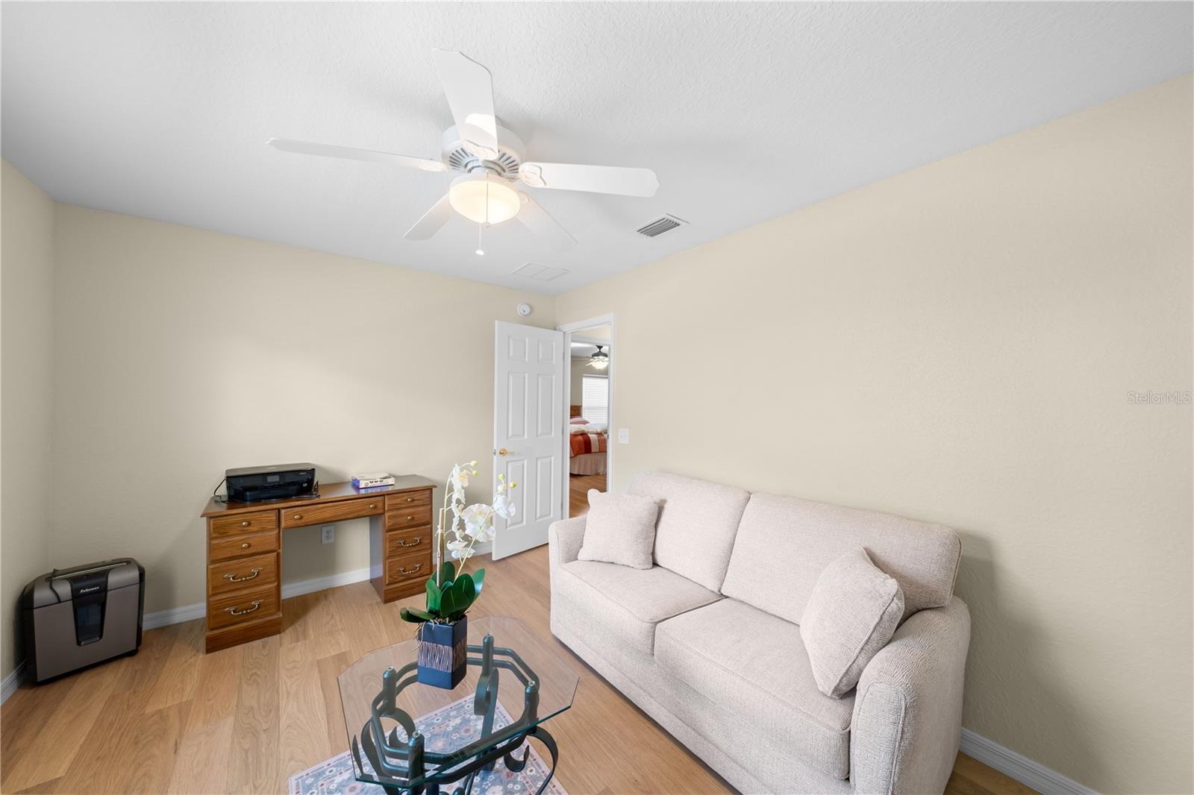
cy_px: 398
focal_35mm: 12
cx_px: 597
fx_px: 398
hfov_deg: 112.6
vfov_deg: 90.0
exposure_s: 4
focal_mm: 12
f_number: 9
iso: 100
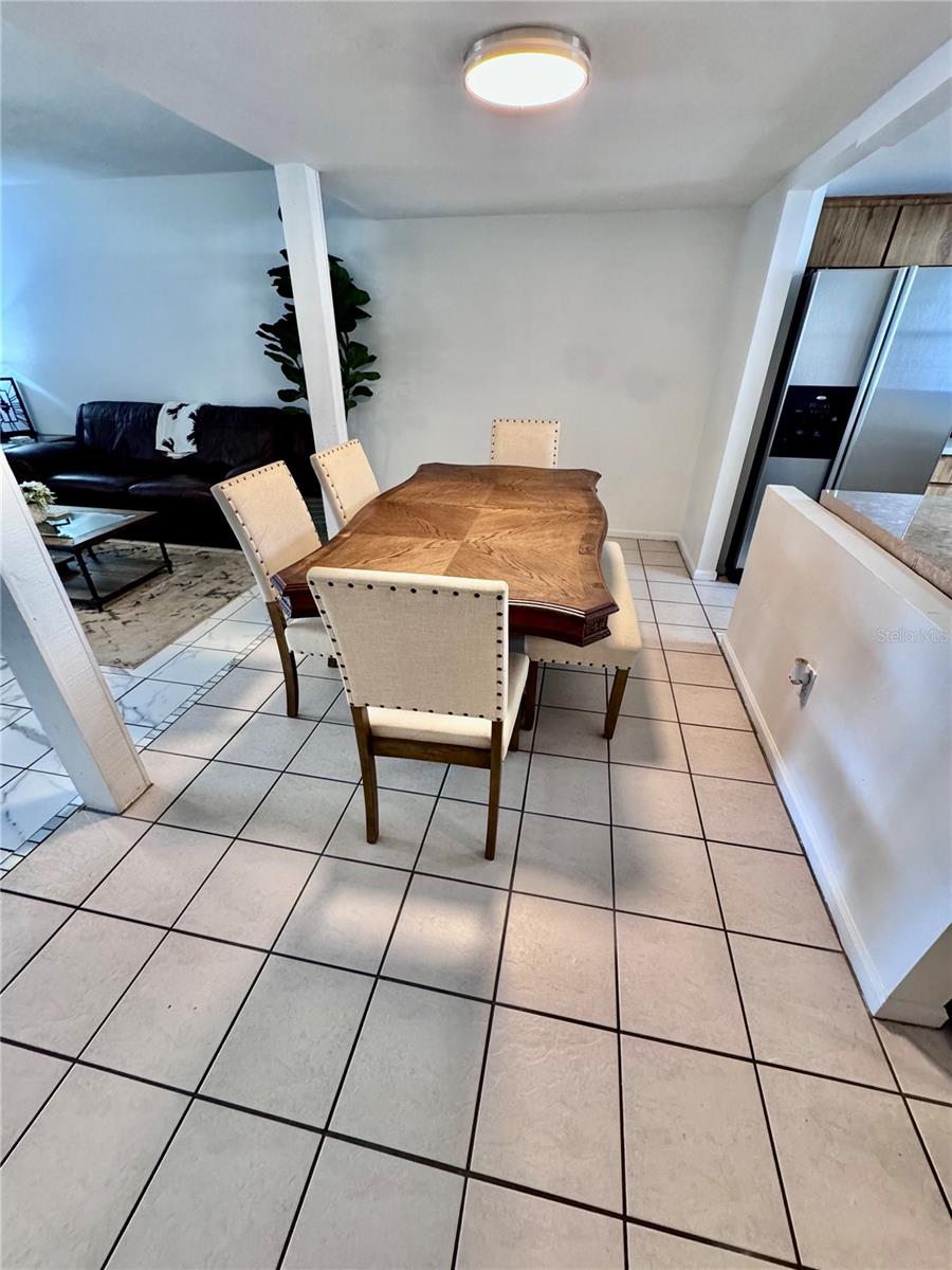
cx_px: 476
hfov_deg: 85.7
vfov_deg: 102.1
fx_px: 513
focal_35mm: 14
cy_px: 635
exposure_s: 1/60
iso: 320
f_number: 2.2
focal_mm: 2.22
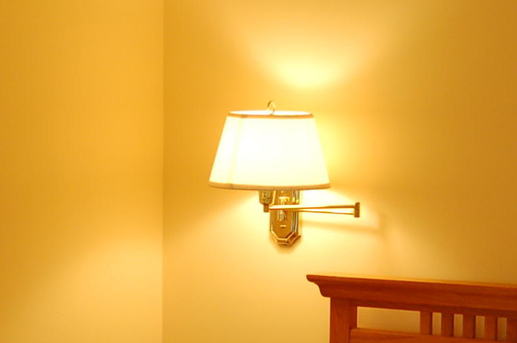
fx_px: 1851
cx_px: 328
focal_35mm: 129
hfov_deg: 15.9
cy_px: 213
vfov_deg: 10.6
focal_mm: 22
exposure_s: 1/60
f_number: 4
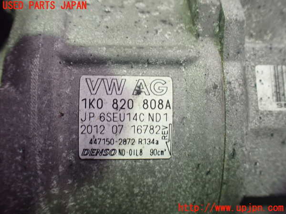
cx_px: 143
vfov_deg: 46.8
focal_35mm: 30
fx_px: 248
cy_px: 107
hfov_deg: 60.0
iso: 800
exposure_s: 1/30
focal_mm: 5.4
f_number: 2.3
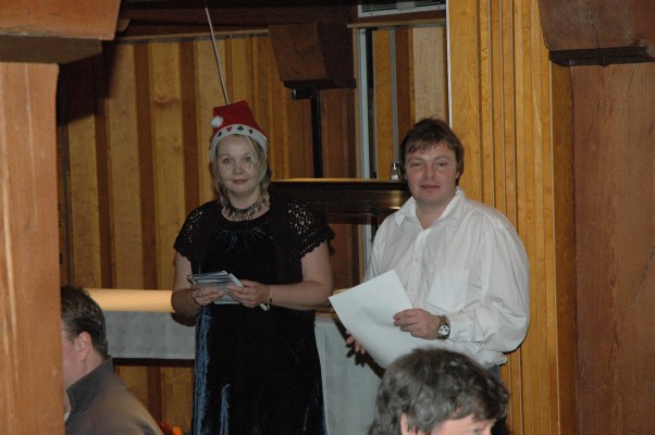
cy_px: 218
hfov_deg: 19.5
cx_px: 328
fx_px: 1908
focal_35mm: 105
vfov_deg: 13.0
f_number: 7.1
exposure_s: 1/60
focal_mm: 70
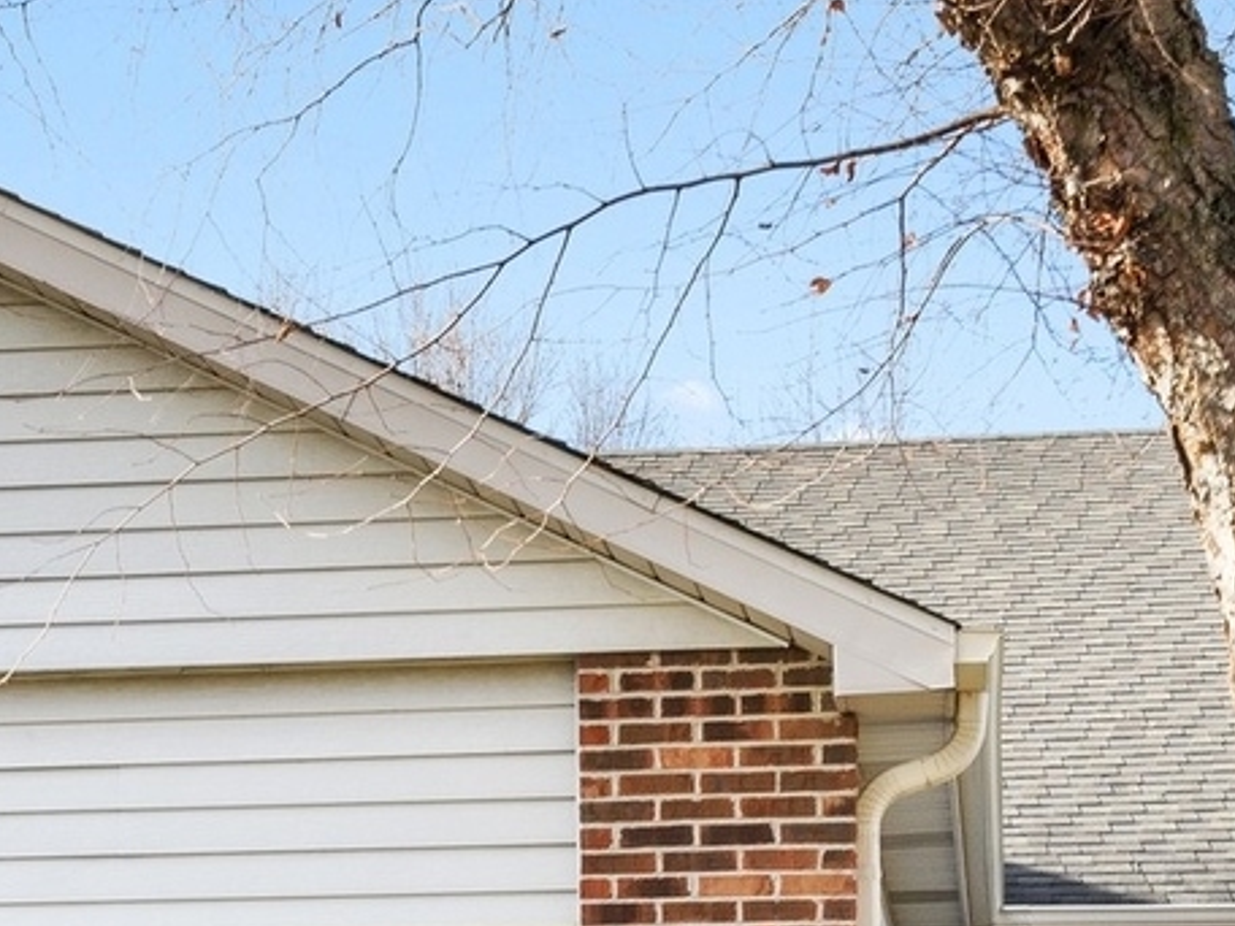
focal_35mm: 123
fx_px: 4388
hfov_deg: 15.9
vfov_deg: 11.7
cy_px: 1213
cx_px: 265
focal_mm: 24
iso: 320
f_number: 8
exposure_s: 1/640
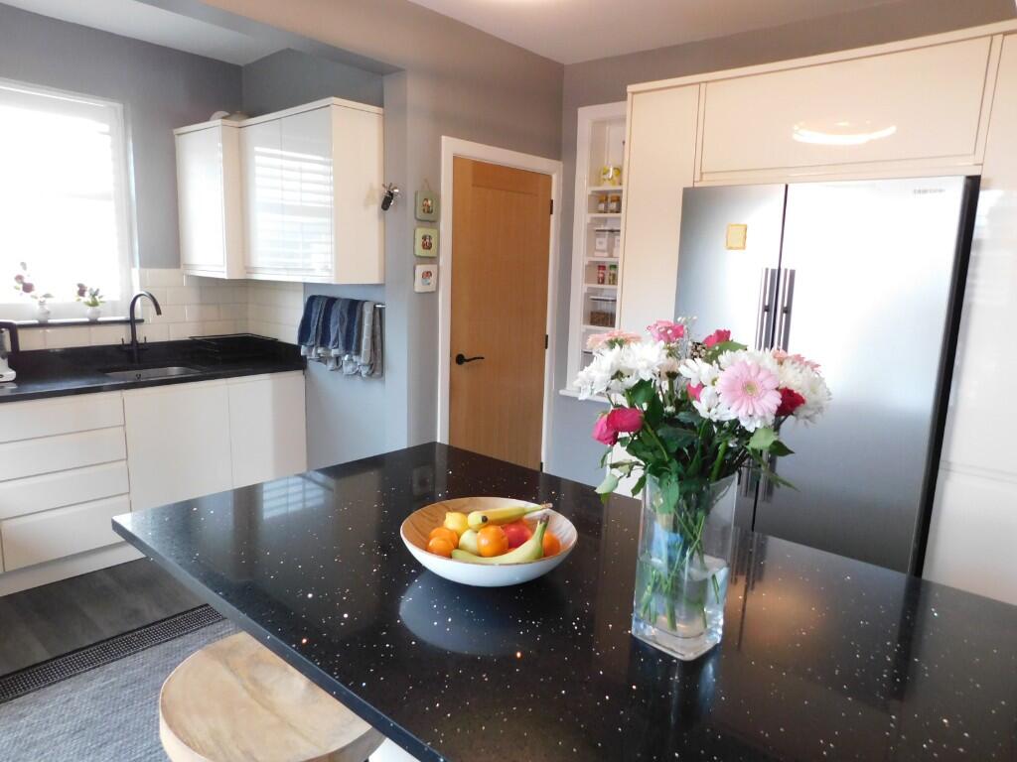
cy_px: 381
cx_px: 508
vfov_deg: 58.9
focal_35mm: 23
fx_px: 676
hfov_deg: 73.9
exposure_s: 1/30
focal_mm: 4
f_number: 3
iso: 360
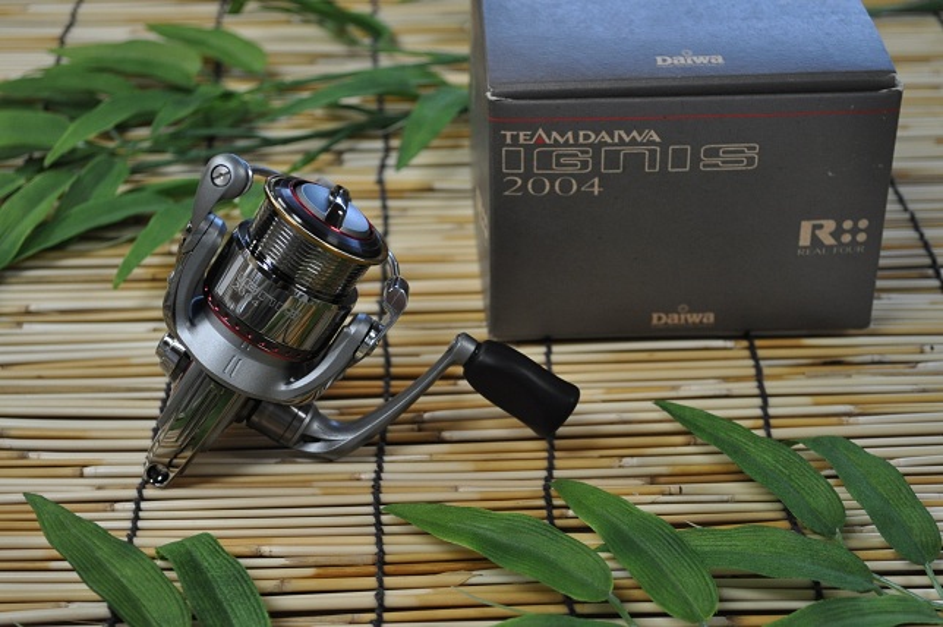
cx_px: 472
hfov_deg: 31.9
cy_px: 314
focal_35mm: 63
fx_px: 1649
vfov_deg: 21.5
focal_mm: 42
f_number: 5.3
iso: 800
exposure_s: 1/50
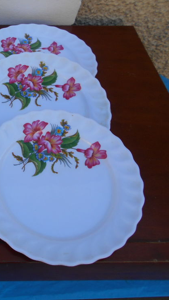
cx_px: -23
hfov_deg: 28.0
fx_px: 303
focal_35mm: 38
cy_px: 151
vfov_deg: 52.8
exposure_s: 1/320
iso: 80
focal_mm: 4.6
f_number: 3.2
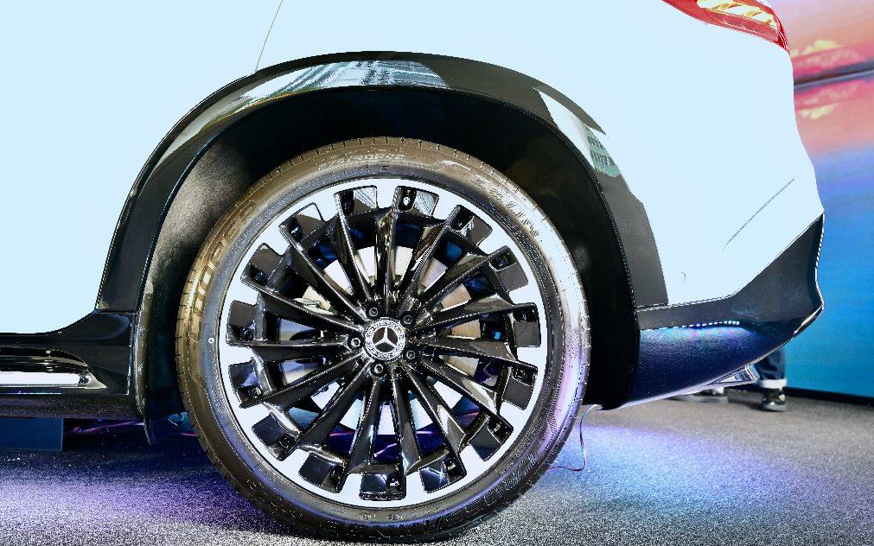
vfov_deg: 39.4
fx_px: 762
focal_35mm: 32
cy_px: 260
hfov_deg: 59.7
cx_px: 440
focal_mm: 31
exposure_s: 1/15
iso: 500
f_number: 4
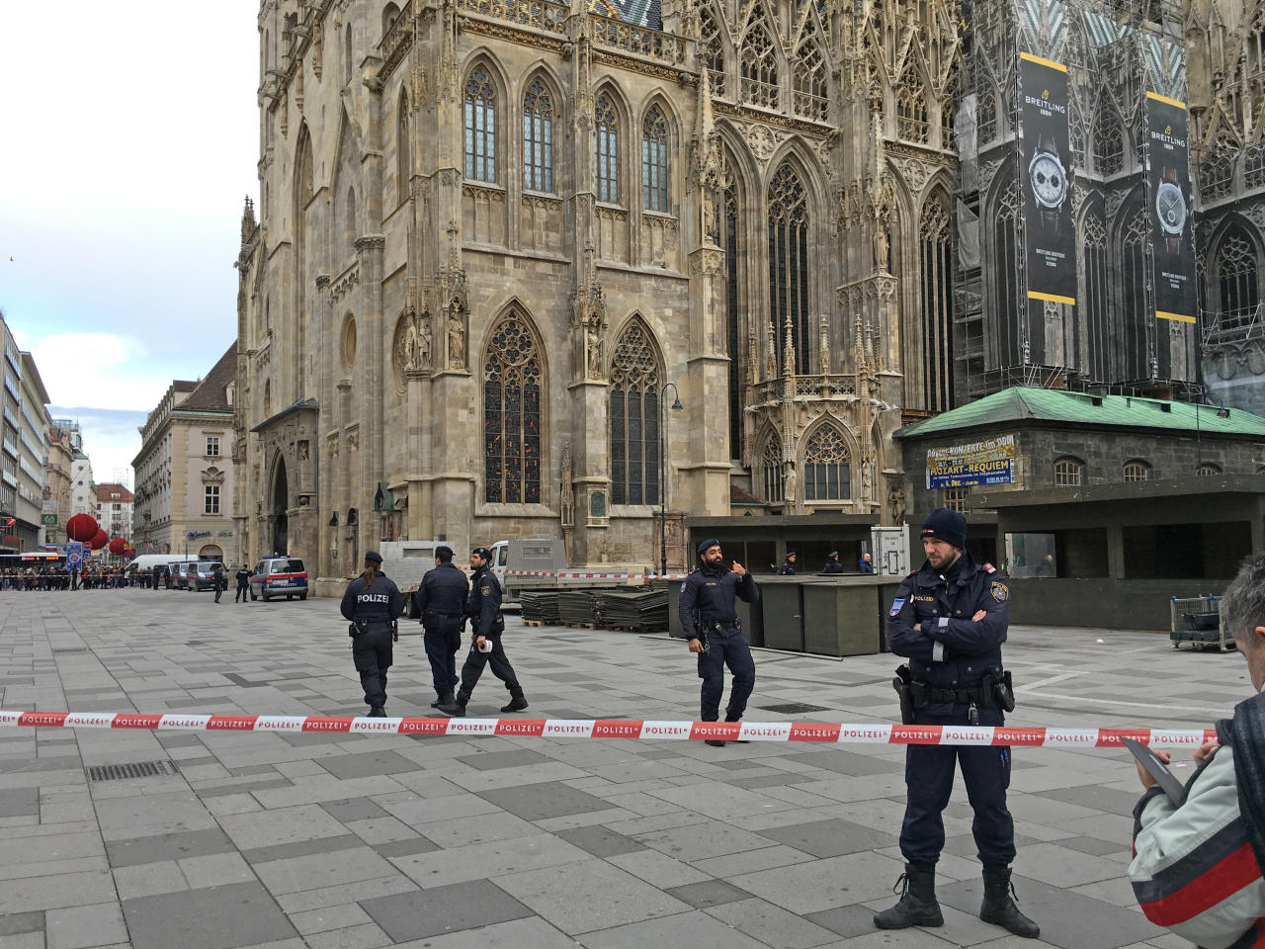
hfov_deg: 61.7
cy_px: 474
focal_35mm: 29
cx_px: 632
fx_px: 1060
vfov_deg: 48.2
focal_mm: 4.15
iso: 25
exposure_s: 1/279
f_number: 2.2
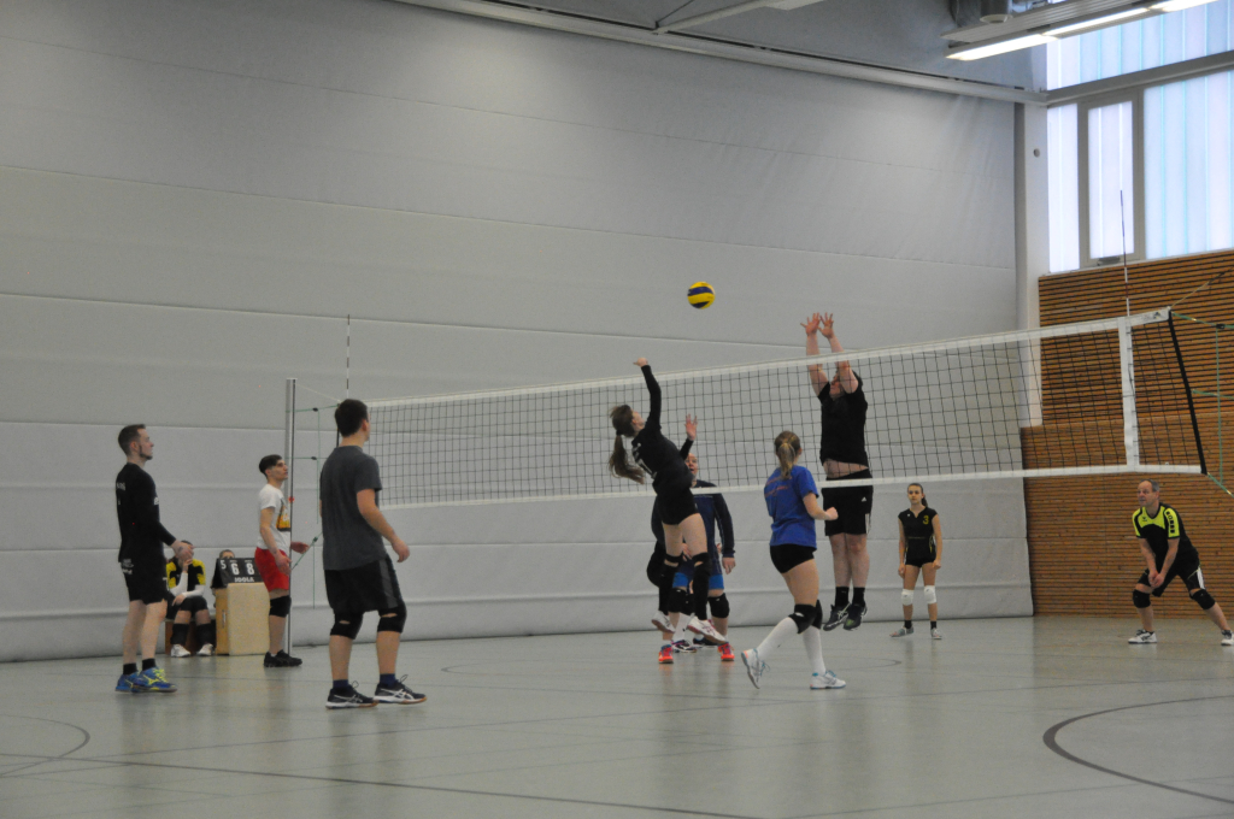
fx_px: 2259
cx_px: 617
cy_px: 410
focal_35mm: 66
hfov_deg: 30.5
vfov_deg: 20.6
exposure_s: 1/400
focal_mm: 44
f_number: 4.5
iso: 3200
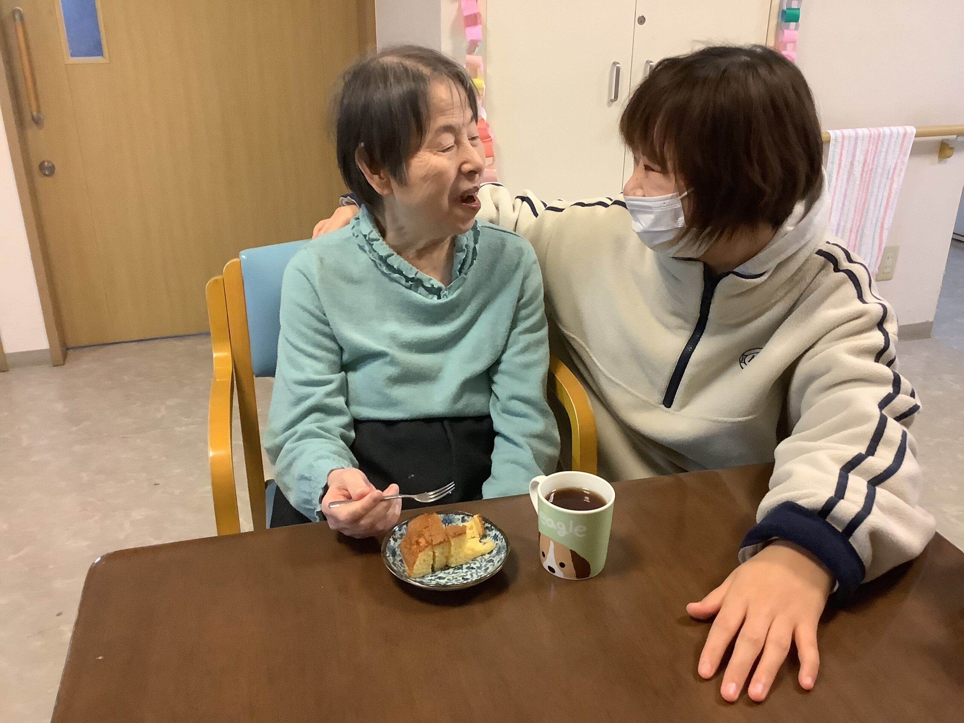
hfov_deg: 58.4
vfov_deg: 45.4
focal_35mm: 31
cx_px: 482
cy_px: 362
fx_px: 863
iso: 250
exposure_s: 1/60
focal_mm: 3.3
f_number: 2.4
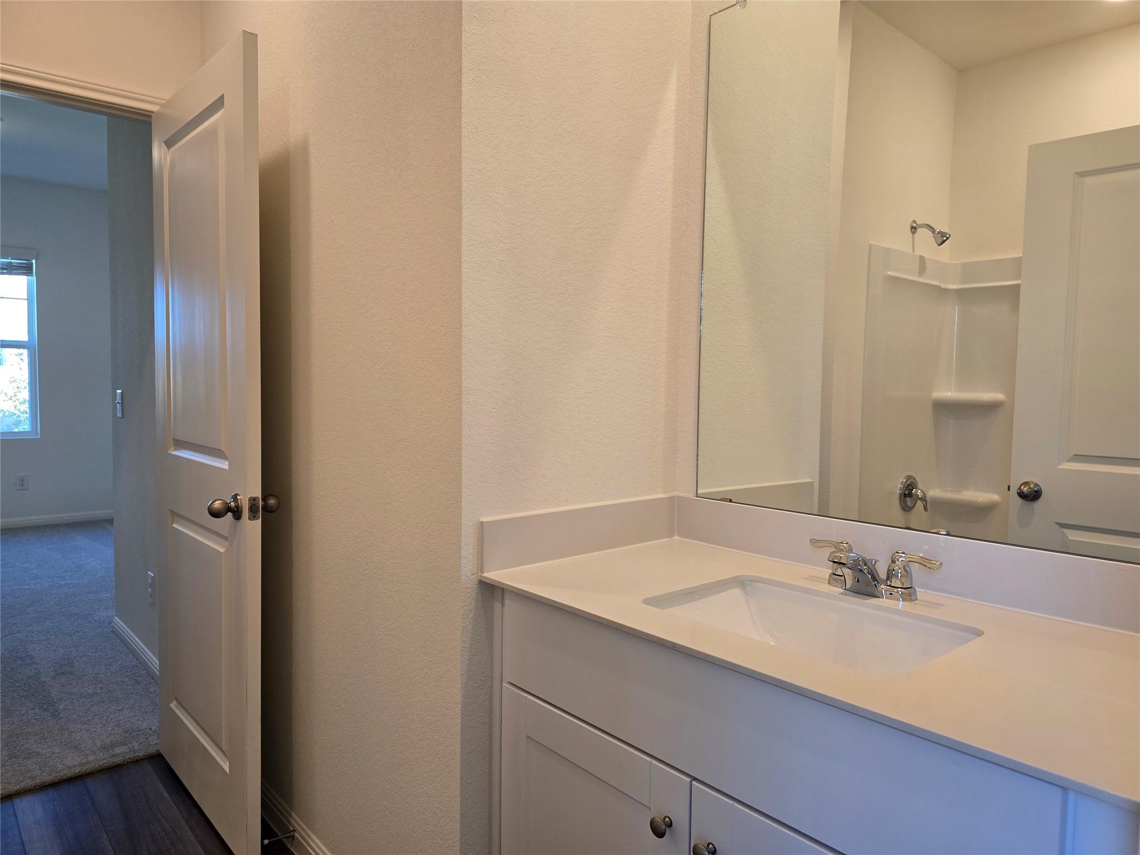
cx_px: 570
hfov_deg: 73.9
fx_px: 757
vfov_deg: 58.9
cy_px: 428
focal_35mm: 23
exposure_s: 1/120
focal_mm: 6.3
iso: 100
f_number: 1.7
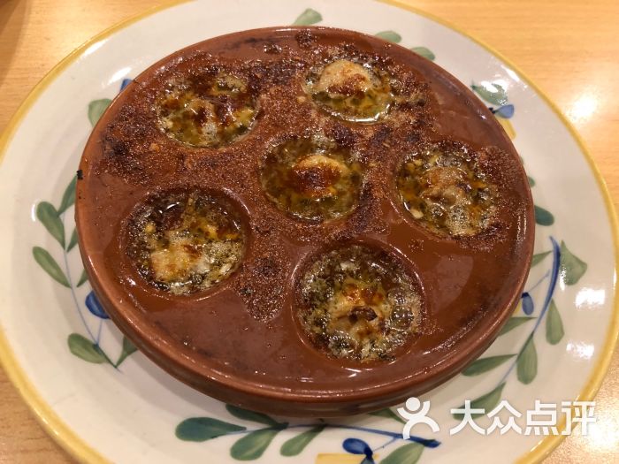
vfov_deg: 49.7
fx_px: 501
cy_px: 232
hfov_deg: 63.4
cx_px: 310
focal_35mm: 28
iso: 100
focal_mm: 3.99
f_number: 1.8
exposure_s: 1/9
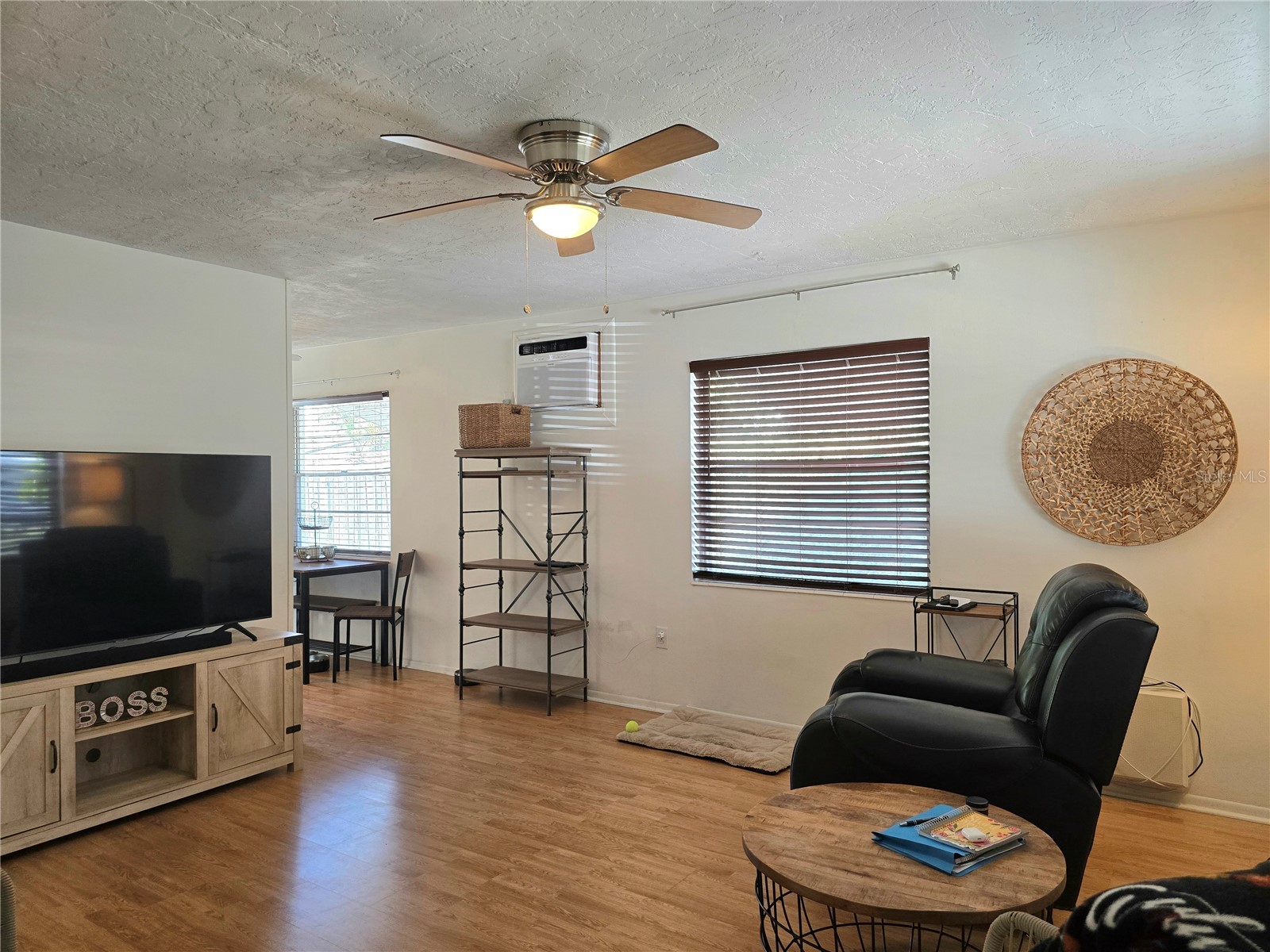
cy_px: 476
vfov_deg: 58.9
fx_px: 844
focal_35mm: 23
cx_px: 635
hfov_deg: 73.9
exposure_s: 1/120
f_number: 1.7
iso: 125
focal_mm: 6.3
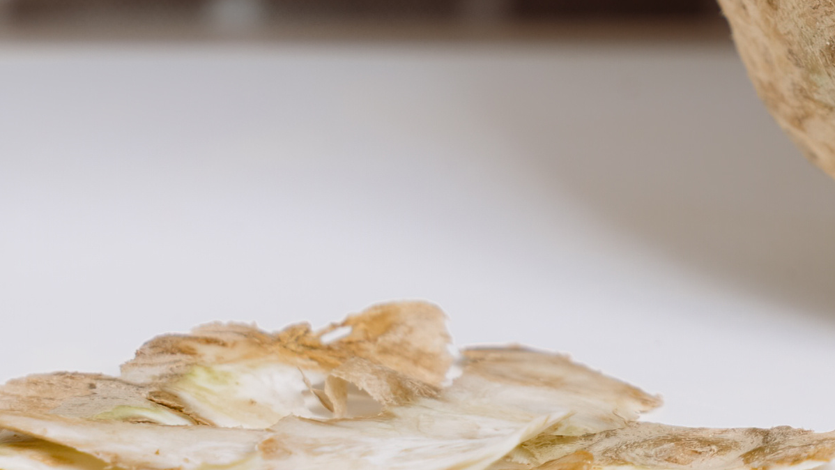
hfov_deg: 5.1
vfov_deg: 2.9
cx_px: 1363
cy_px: -231
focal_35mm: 423
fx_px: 9366
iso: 160
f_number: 5
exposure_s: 1/100
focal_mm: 70
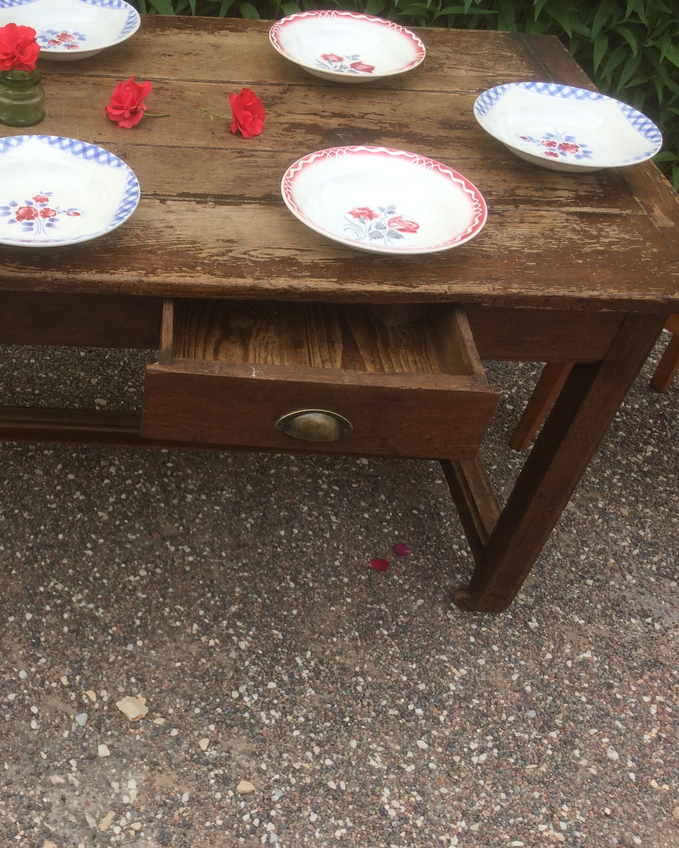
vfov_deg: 47.9
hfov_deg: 37.5
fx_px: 954
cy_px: 421
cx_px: 116
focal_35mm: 38
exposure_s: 1/222
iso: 32
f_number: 2.2
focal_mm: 4.15
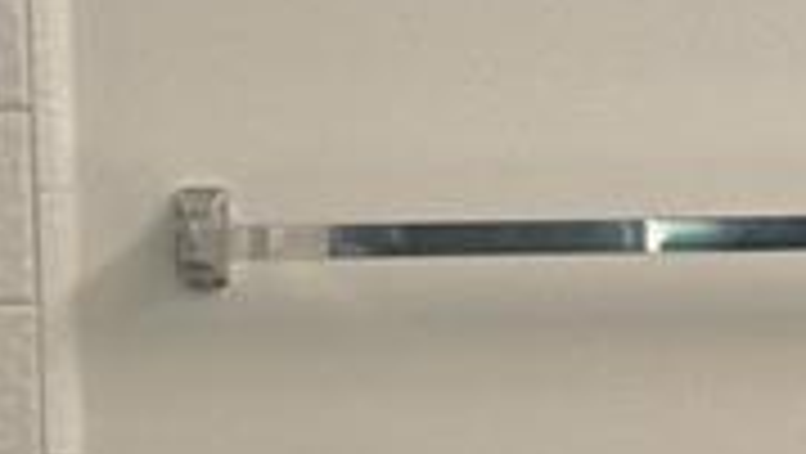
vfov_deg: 5.4
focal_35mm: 219
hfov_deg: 9.8
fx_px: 4684
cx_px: 367
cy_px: 937
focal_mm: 6.76
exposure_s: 1/120
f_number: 1.78
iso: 80
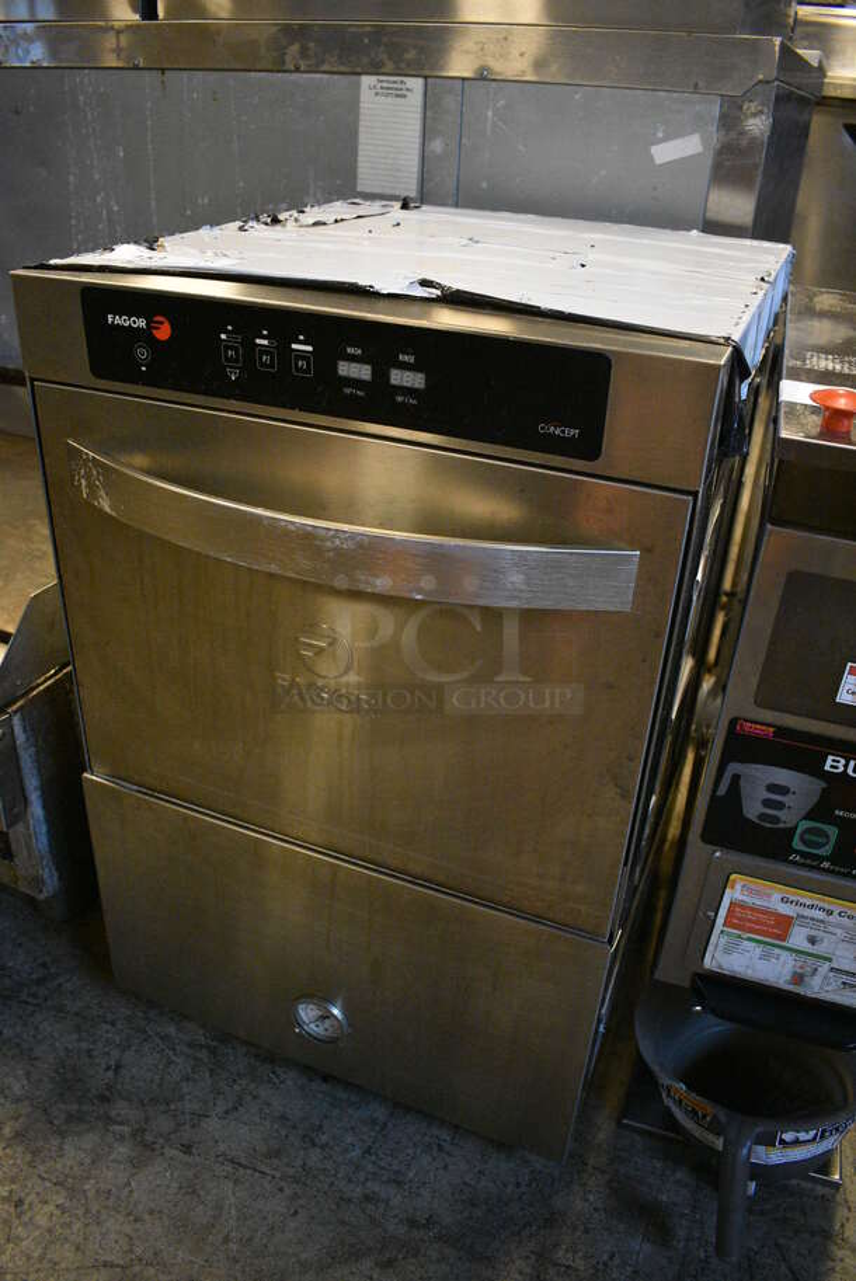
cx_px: 428
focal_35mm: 27
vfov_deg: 67.3
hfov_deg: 48.0
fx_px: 961
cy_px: 640
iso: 5000
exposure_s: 1/125
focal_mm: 18
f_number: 3.5
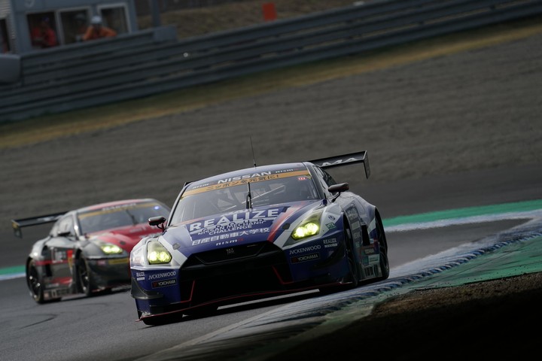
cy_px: 180
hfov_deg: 3.4
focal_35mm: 600
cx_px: 271
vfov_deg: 2.3
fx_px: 9033
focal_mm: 600
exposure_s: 1/800
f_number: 8
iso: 250
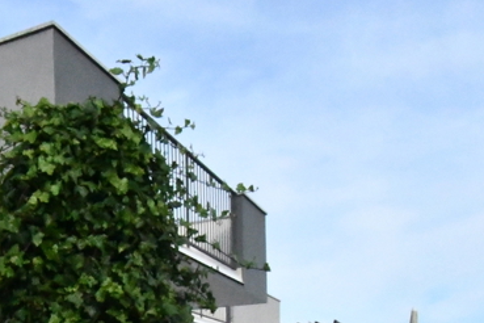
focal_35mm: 52
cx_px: 39
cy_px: 412
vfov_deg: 23.2
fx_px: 699
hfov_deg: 35.7
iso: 16000
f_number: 25
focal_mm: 11
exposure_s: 1/3200
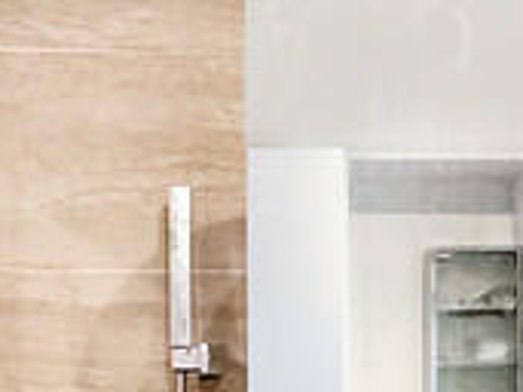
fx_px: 1268
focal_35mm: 84
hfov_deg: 23.3
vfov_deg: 16.2
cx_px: 309
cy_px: 564
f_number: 2.2
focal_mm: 2.22
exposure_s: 1/60
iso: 320
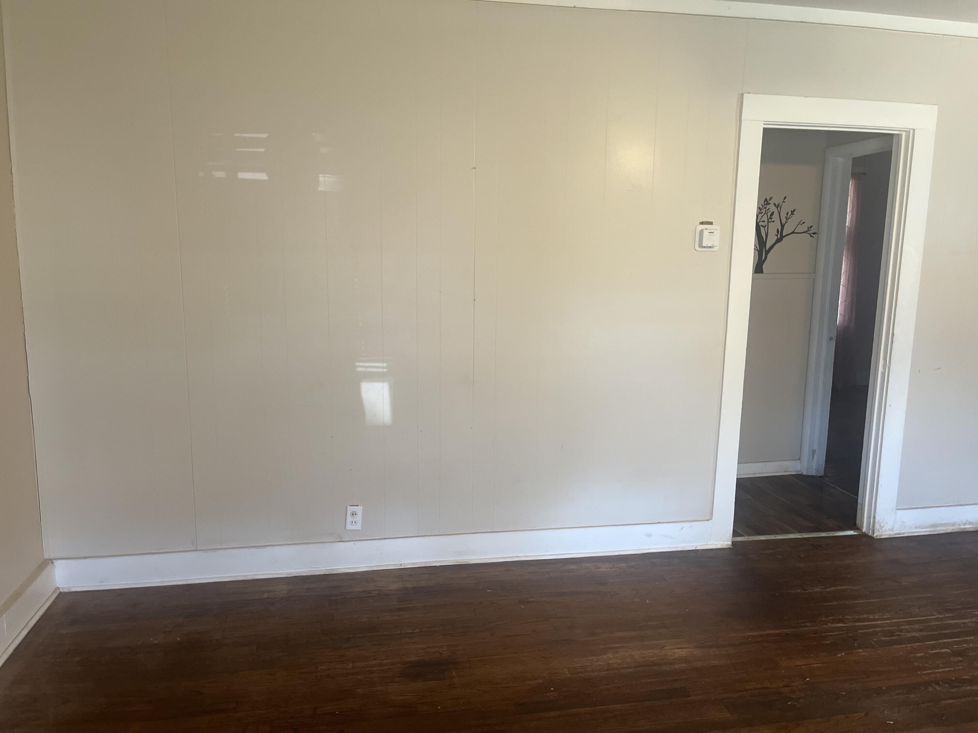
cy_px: 366
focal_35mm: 26
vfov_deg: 53.1
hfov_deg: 67.3
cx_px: 489
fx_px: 735
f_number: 1.6
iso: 200
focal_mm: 5.1
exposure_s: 1/60
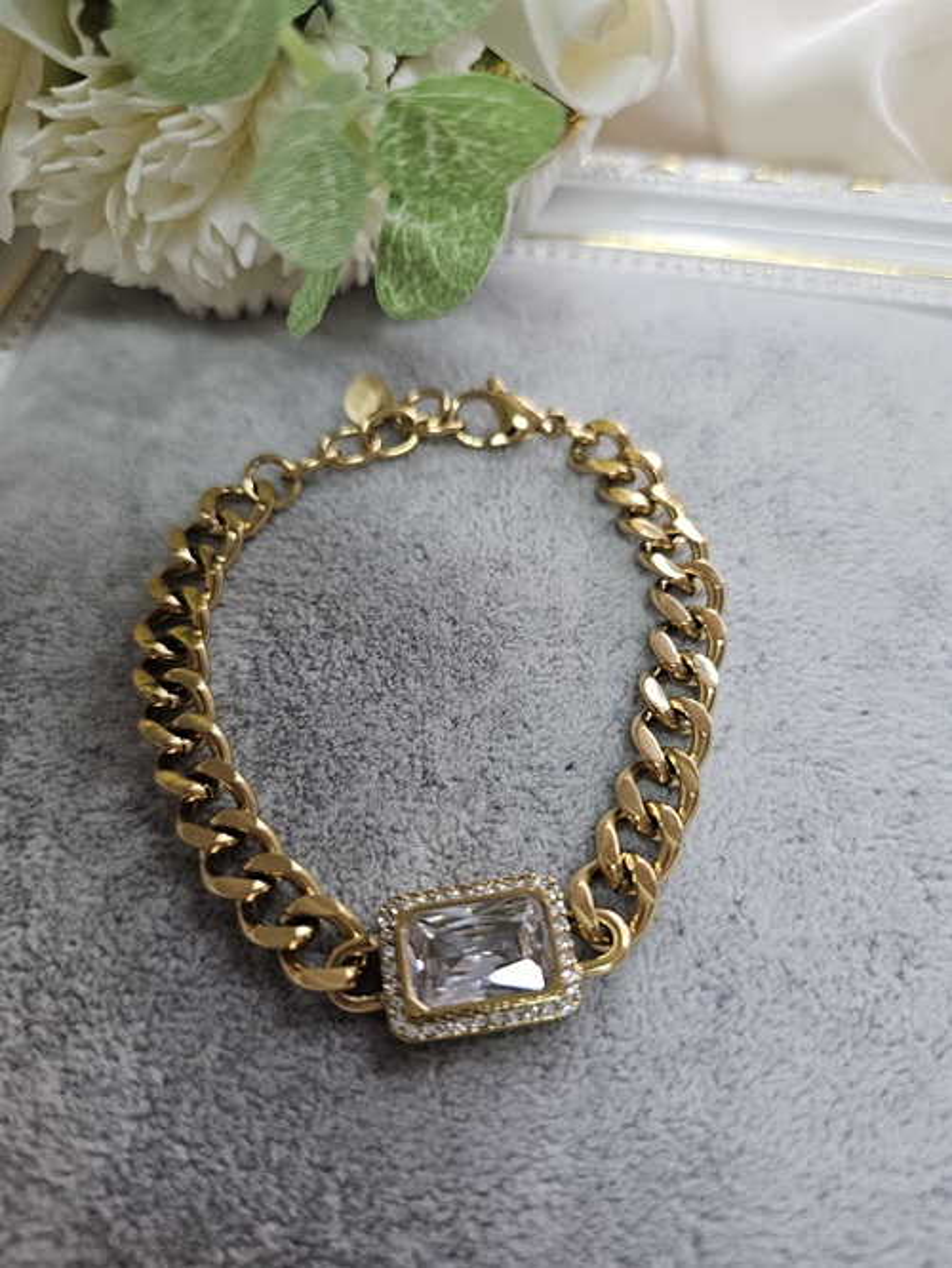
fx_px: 843
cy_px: 634
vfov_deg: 73.9
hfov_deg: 58.9
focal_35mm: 23
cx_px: 476
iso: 160
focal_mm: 6.3
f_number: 1.7
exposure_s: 1/54.3
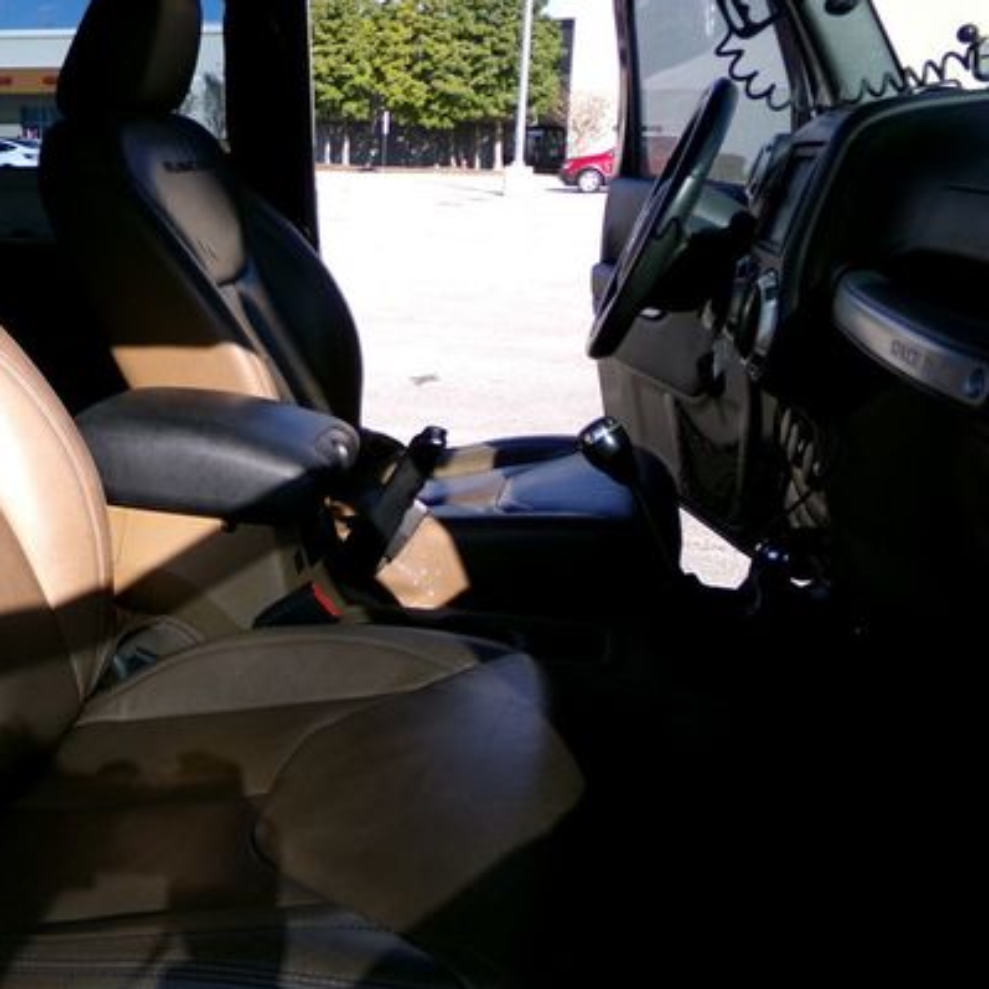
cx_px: 275
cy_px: 416
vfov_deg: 48.3
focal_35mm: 34
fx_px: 1099
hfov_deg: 47.1
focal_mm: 4.3
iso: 100
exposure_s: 1/400
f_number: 3.7
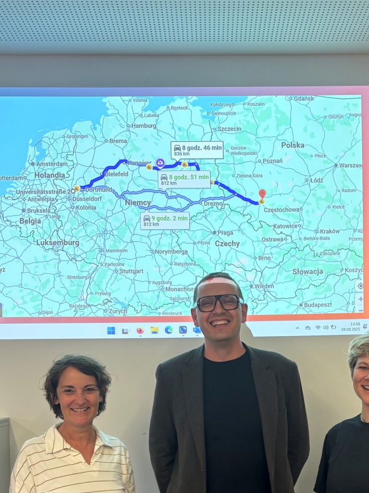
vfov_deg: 38.4
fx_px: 682
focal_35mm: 48
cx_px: 234
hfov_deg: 30.1
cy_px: 384
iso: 64
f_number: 1.6
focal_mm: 5.96
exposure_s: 1/100
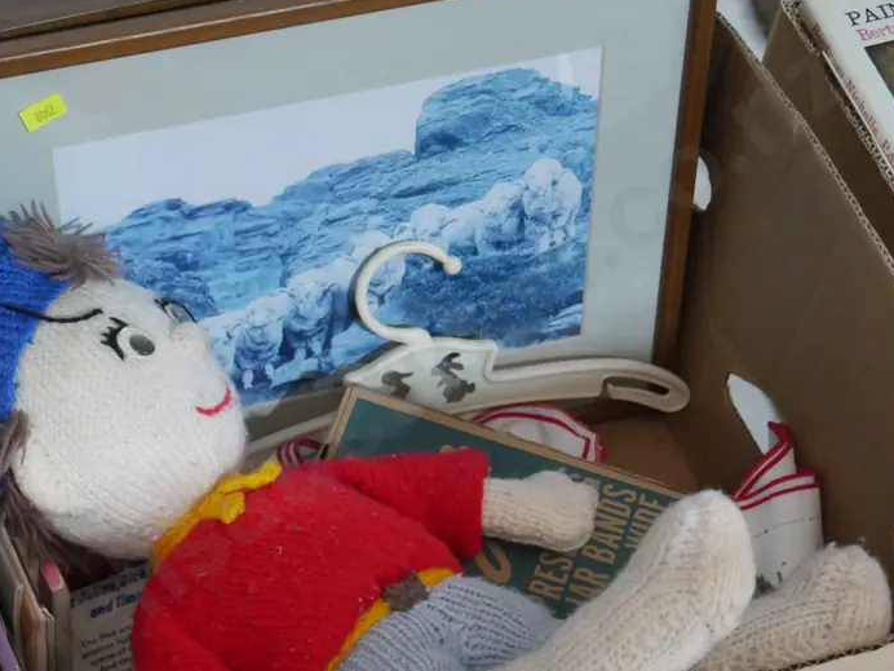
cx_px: 307
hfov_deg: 25.2
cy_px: 463
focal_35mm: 77
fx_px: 1989
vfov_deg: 19.1
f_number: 5.3
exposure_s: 1/60
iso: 3200
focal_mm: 26
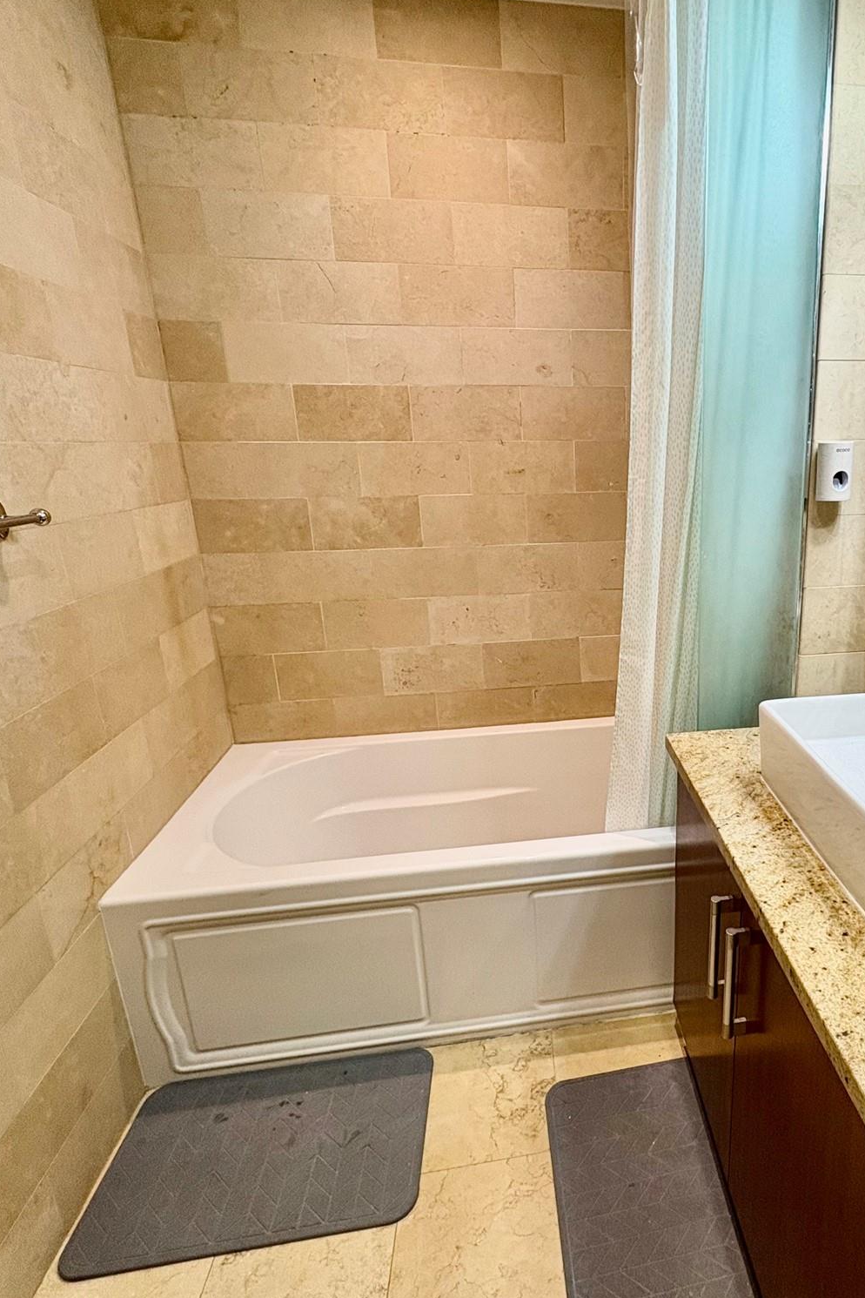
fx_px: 721
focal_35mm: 20
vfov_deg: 84.0
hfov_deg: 59.1
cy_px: 648
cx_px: 634
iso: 200
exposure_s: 1/60
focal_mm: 2.22
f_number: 2.2
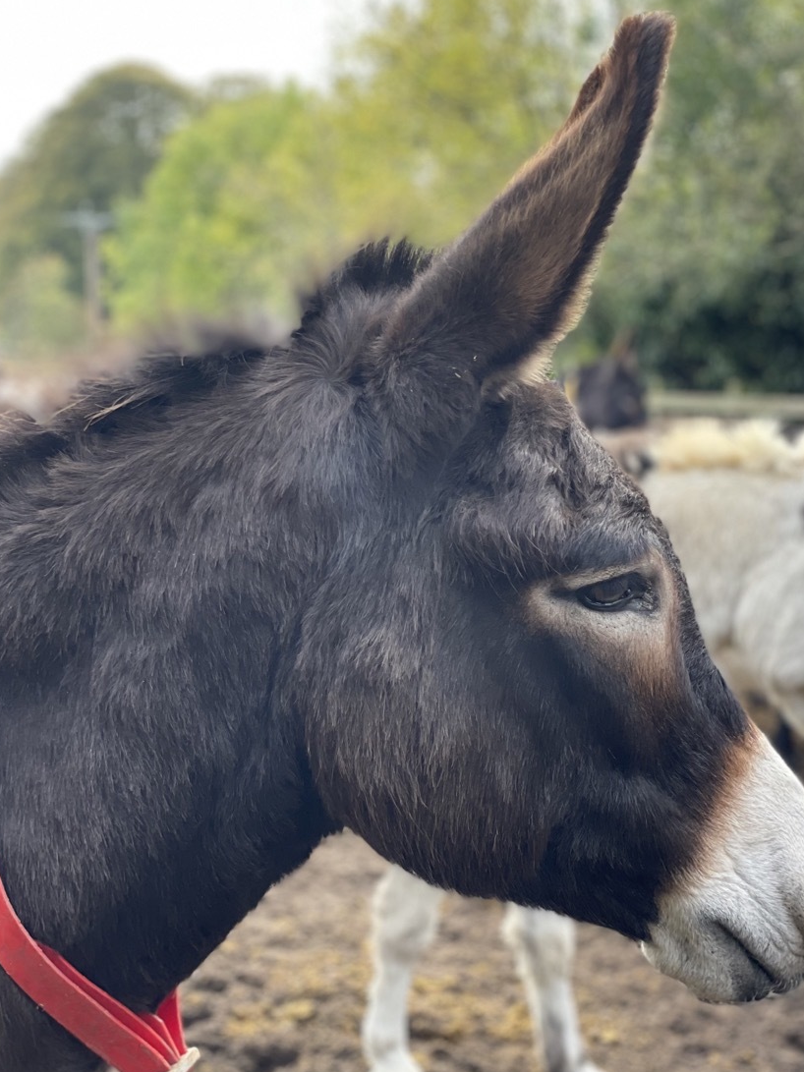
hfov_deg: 24.0
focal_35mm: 61
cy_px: 582
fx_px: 1889
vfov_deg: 31.7
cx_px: 449
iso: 50
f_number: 2
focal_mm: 6
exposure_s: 1/122
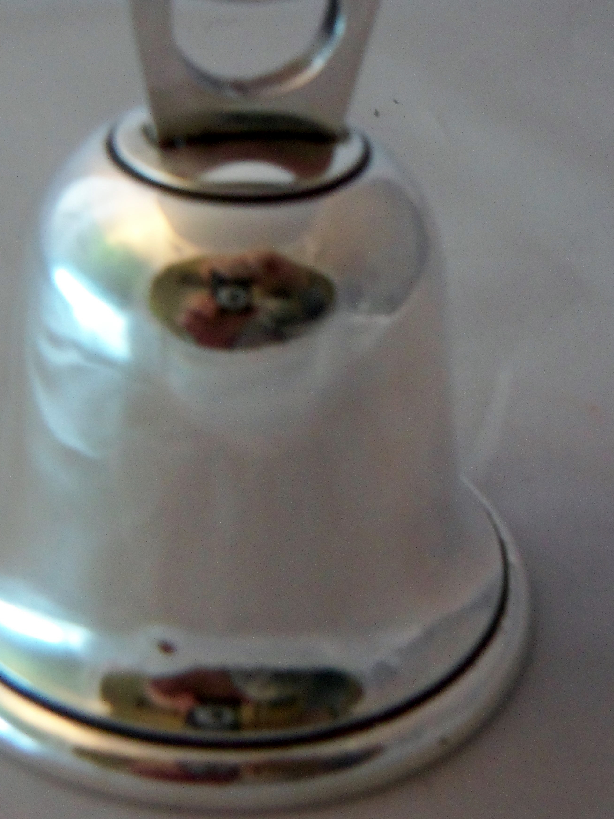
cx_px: 280
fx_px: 1797
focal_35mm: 76
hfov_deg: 19.4
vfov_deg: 25.6
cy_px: 360
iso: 400
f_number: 4.8
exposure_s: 1/15
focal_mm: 10.9
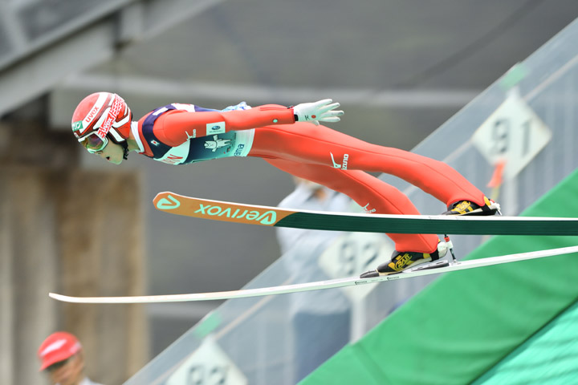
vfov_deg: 1.8
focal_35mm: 750
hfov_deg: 2.7
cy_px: 192
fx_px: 12041
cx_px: 289
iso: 100
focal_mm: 500
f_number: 4
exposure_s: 1/640
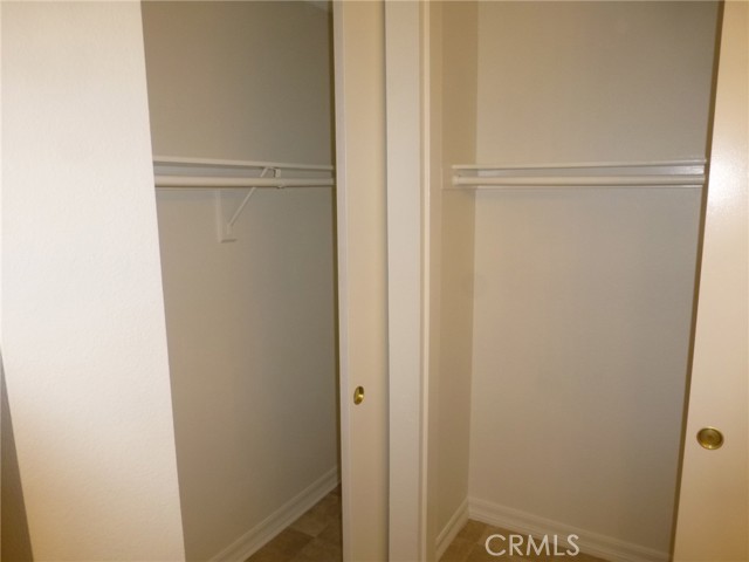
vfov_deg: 56.8
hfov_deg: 71.6
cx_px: 374
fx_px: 519
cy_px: 281
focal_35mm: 24
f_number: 3.3
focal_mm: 4.3
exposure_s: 1/60
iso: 200
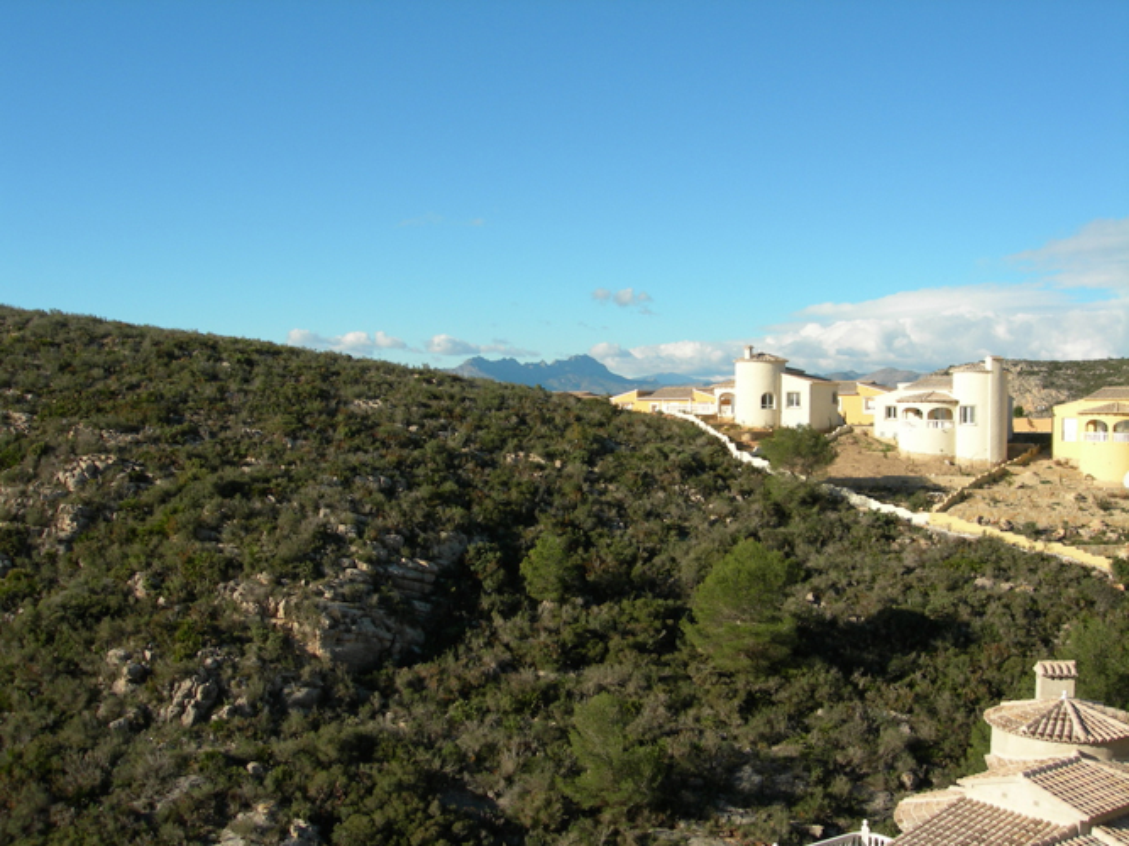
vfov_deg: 37.7
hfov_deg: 49.0
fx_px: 1239
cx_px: 564
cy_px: 423
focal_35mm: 38
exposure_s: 1/477
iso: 50
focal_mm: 7.8
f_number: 4.8
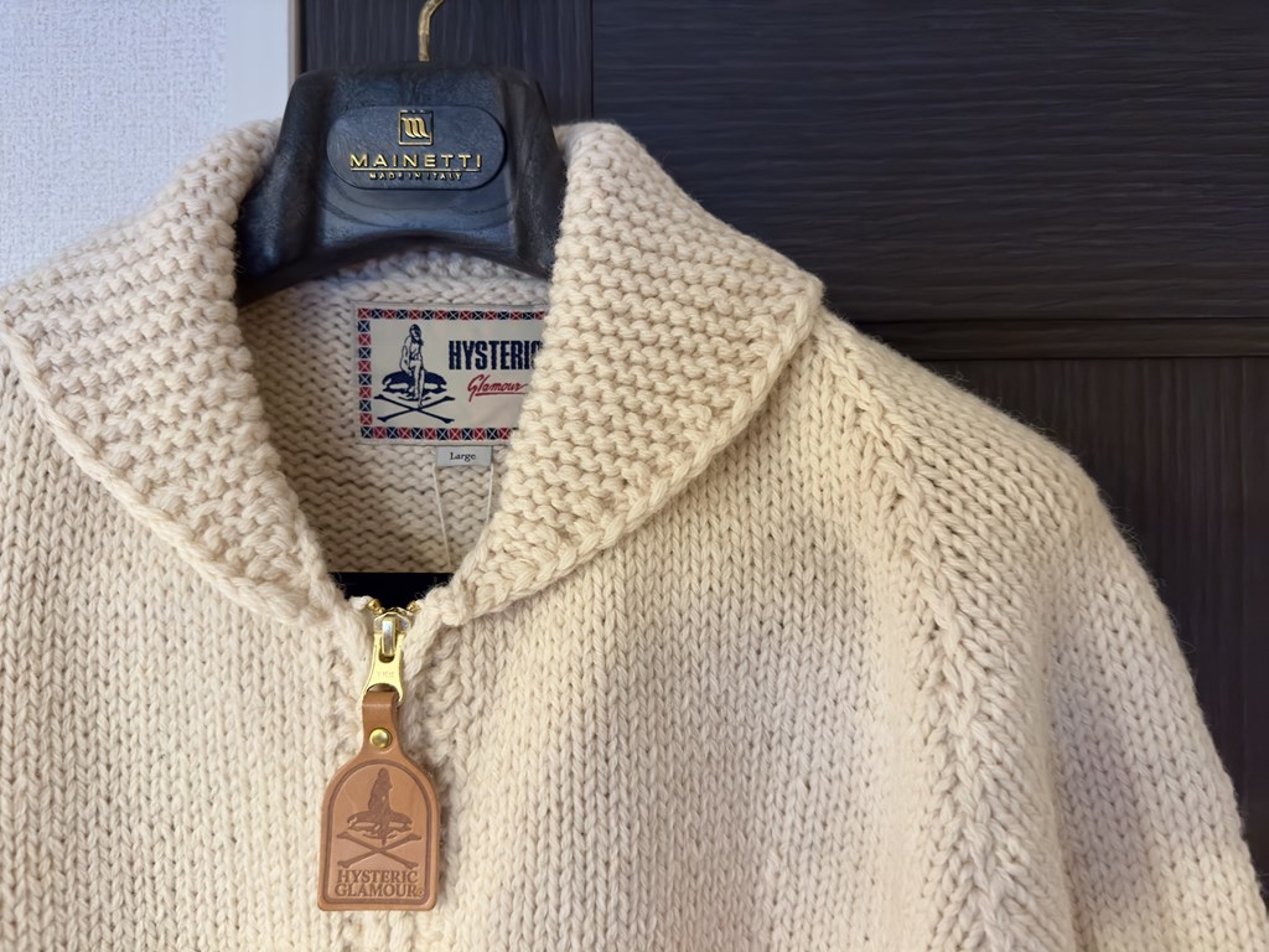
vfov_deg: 56.8
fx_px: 880
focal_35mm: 24
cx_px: 634
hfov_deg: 71.6
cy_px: 476
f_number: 1.78
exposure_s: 1/33
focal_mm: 6.86
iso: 500
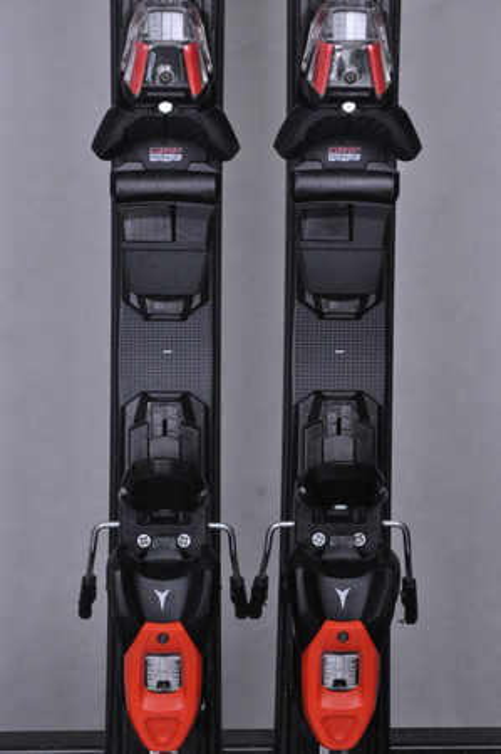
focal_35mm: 120
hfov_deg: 11.4
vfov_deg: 17.1
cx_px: 250
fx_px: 2511
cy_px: 377
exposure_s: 1/125
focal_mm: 80
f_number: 9.5
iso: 3200
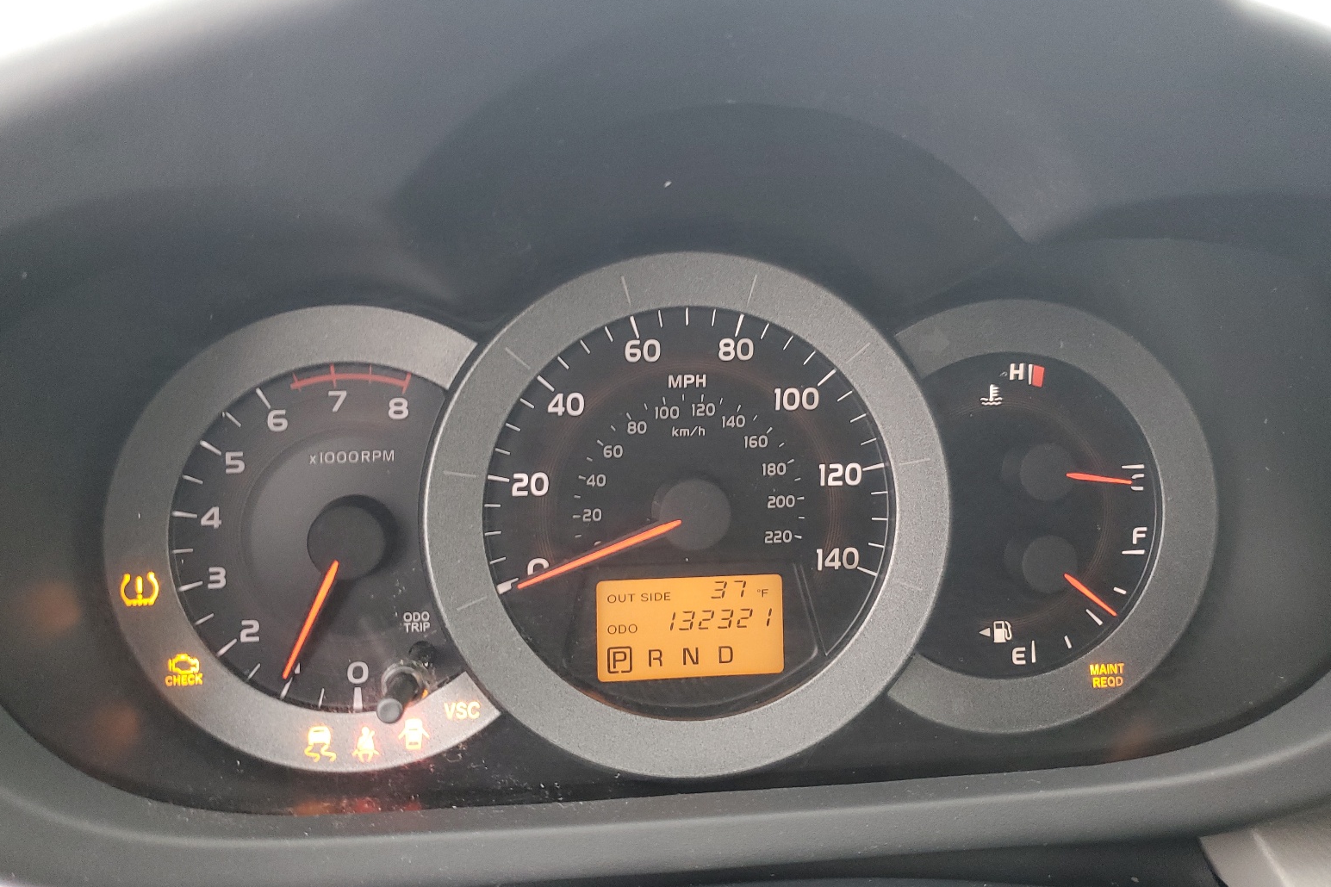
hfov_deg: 65.5
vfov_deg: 46.4
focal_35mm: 28
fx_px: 1035
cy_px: 431
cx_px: 665
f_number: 1.5
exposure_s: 1/60.2
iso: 108
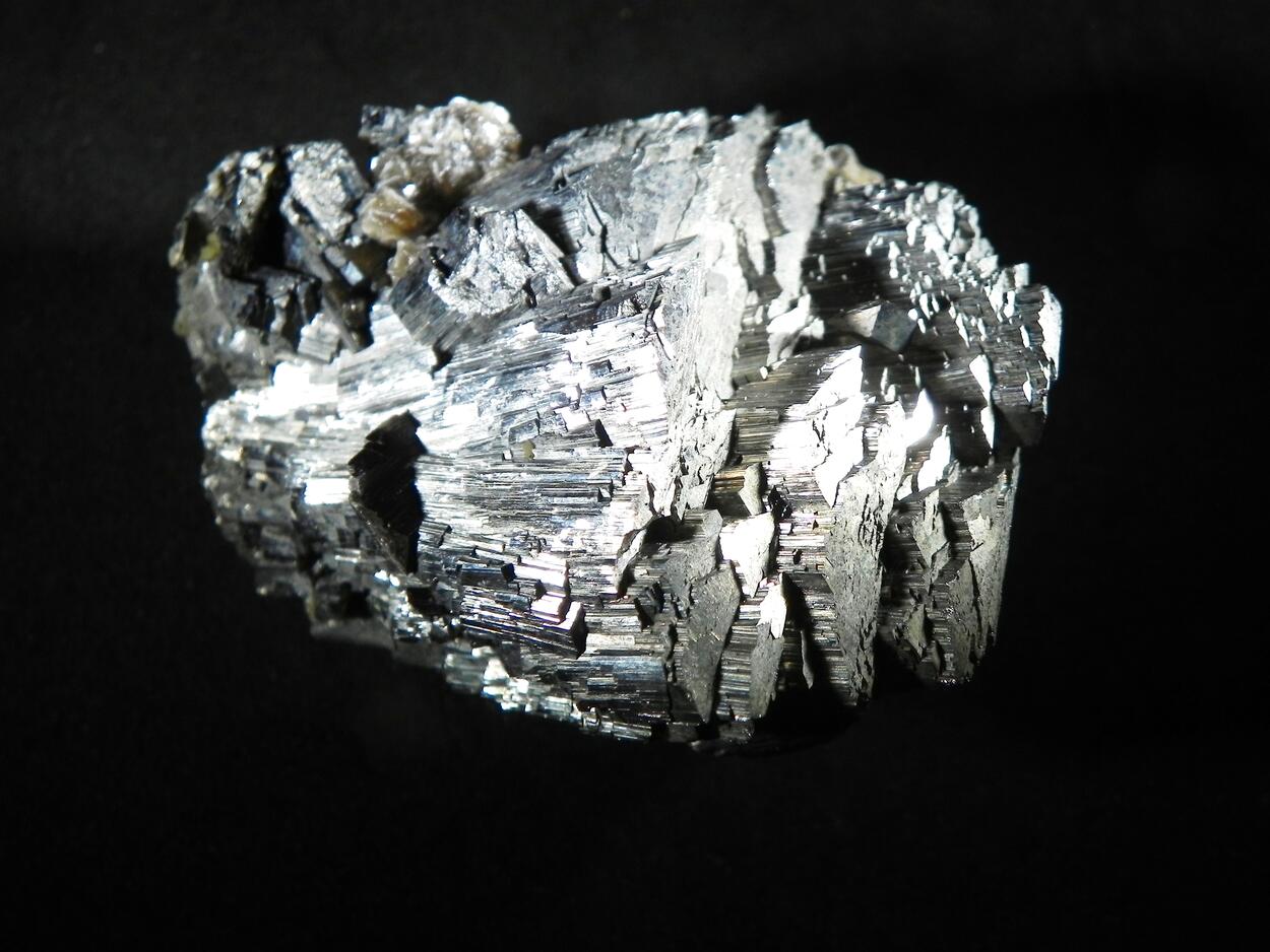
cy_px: 476
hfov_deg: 41.2
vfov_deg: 31.5
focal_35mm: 46
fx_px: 1688
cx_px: 635
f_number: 3.2
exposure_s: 1/307
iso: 160
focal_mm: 8.2
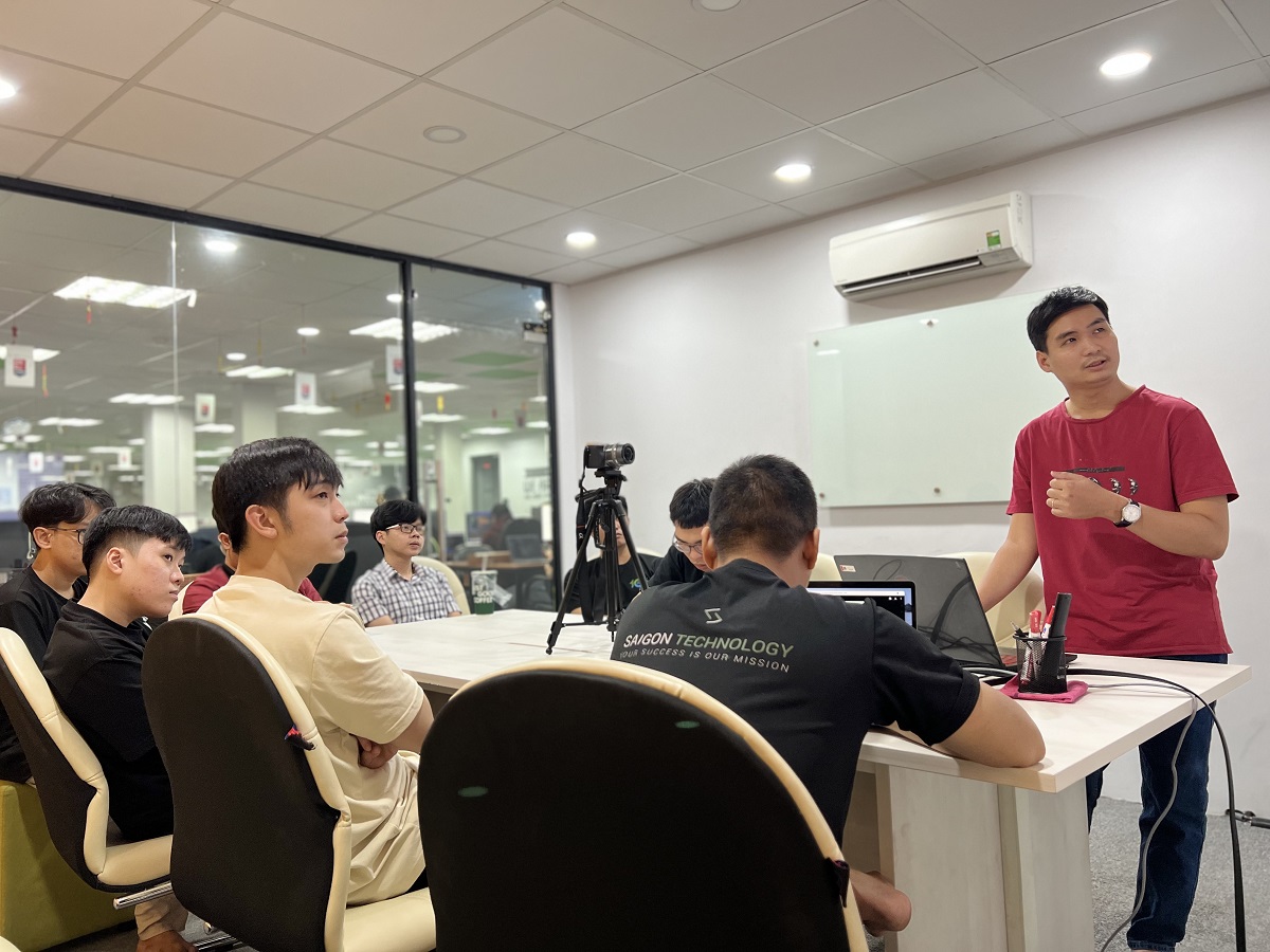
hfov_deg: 67.3
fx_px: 954
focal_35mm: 26
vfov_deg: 53.1
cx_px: 635
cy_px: 476
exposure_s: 1/60
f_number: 1.5
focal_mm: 5.7
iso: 125
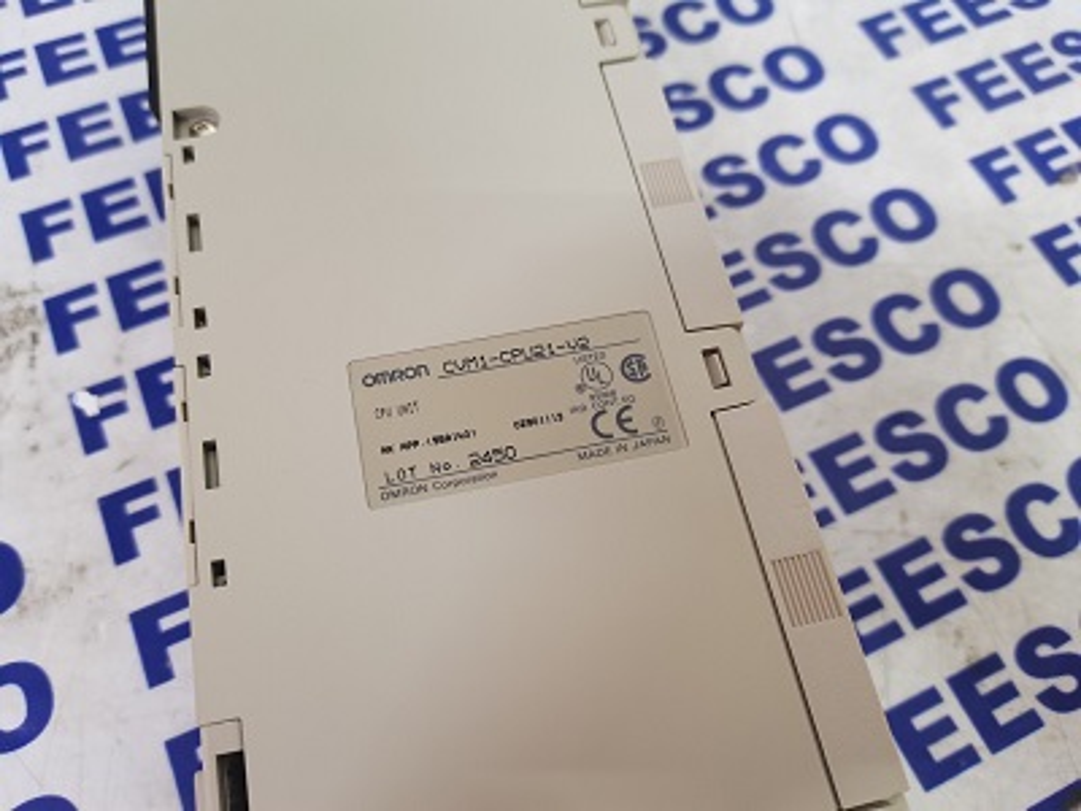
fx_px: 812
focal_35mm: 26
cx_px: 540
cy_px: 406
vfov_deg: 53.1
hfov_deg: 67.3
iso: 640
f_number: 1.8
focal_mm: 5.58
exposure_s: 1/25
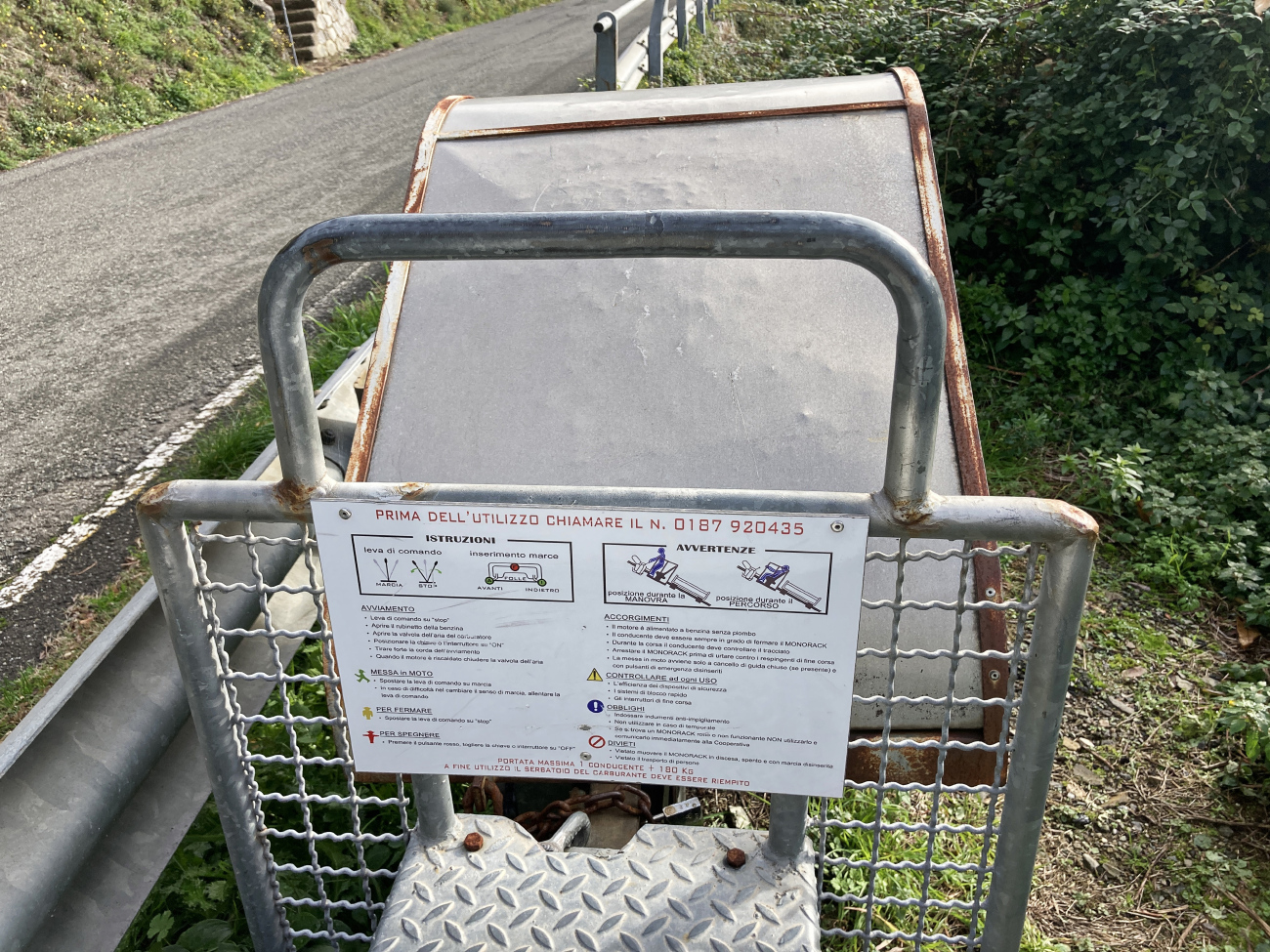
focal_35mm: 28
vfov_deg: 49.7
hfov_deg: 63.4
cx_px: 635
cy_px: 476
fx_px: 1027
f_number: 1.8
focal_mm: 3.99
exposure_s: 1/827
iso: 20
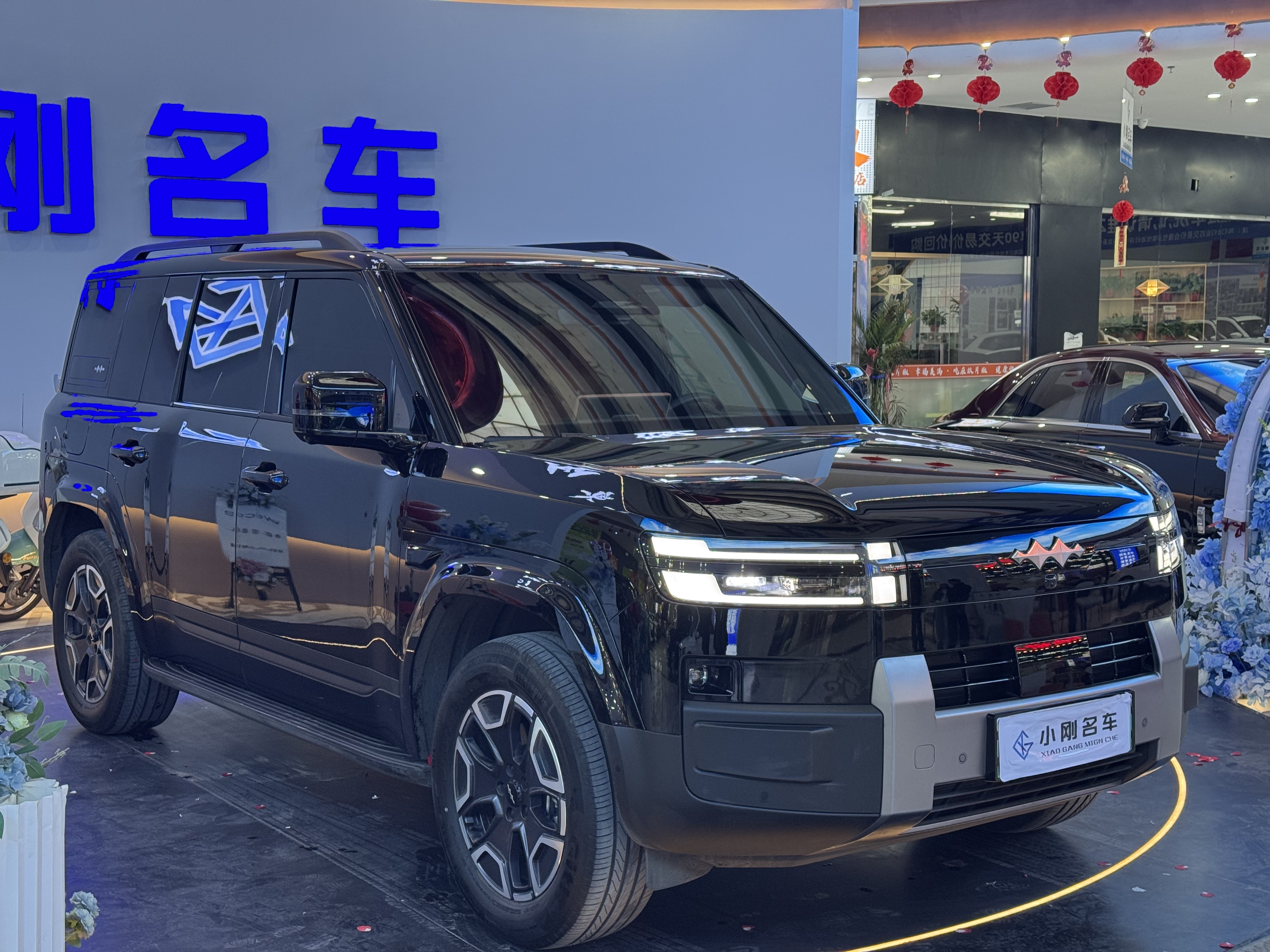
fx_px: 1761
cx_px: 635
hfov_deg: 39.7
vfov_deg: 30.3
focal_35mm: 48
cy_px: 476
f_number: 1.78
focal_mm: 6.76
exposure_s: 1/100
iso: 160
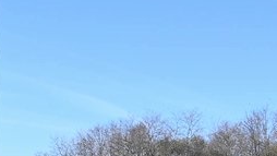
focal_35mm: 155
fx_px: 1140
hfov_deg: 13.6
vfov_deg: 7.5
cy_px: 327
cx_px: -33
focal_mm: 24.5
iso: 100
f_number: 6.3
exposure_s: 1/320
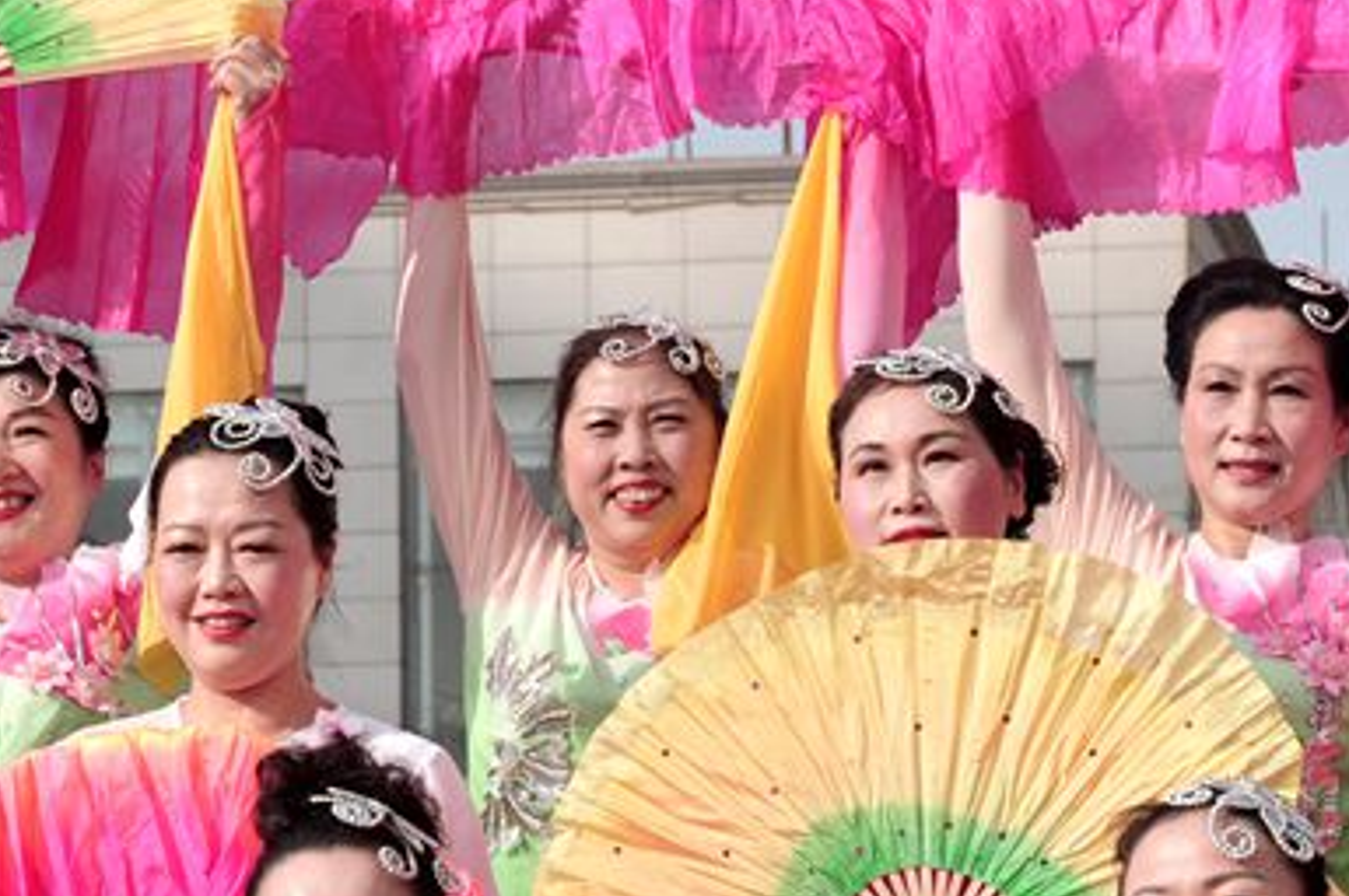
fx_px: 7001
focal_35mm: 187
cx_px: 343
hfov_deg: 11.0
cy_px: 956
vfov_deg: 7.3
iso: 200
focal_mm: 60
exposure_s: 1/400
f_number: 8
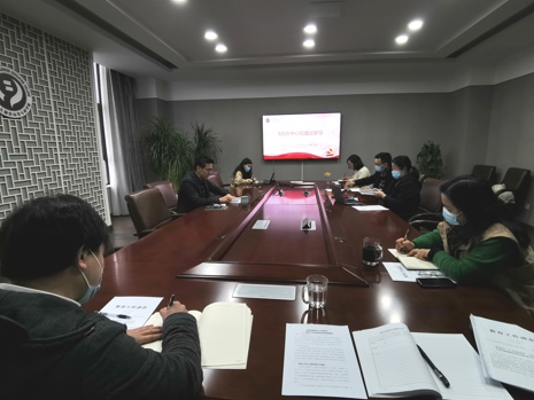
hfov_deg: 87.7
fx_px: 278
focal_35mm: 18
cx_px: 271
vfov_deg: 71.6
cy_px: 201
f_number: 2.2
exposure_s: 1/50
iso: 64
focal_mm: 2.26
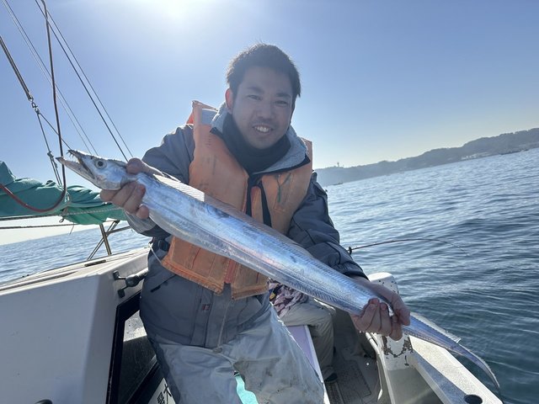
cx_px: 270
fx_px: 374
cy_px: 202
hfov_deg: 71.6
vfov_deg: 56.8
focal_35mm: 24
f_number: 1.78
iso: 80
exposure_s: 1/8197
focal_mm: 6.86
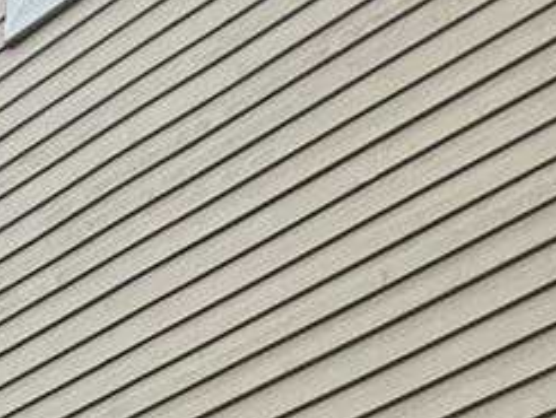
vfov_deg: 8.3
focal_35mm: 169
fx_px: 2717
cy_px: 906
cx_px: 513
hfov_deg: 11.6
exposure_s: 1/1779
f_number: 1.5
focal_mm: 5.7
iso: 50
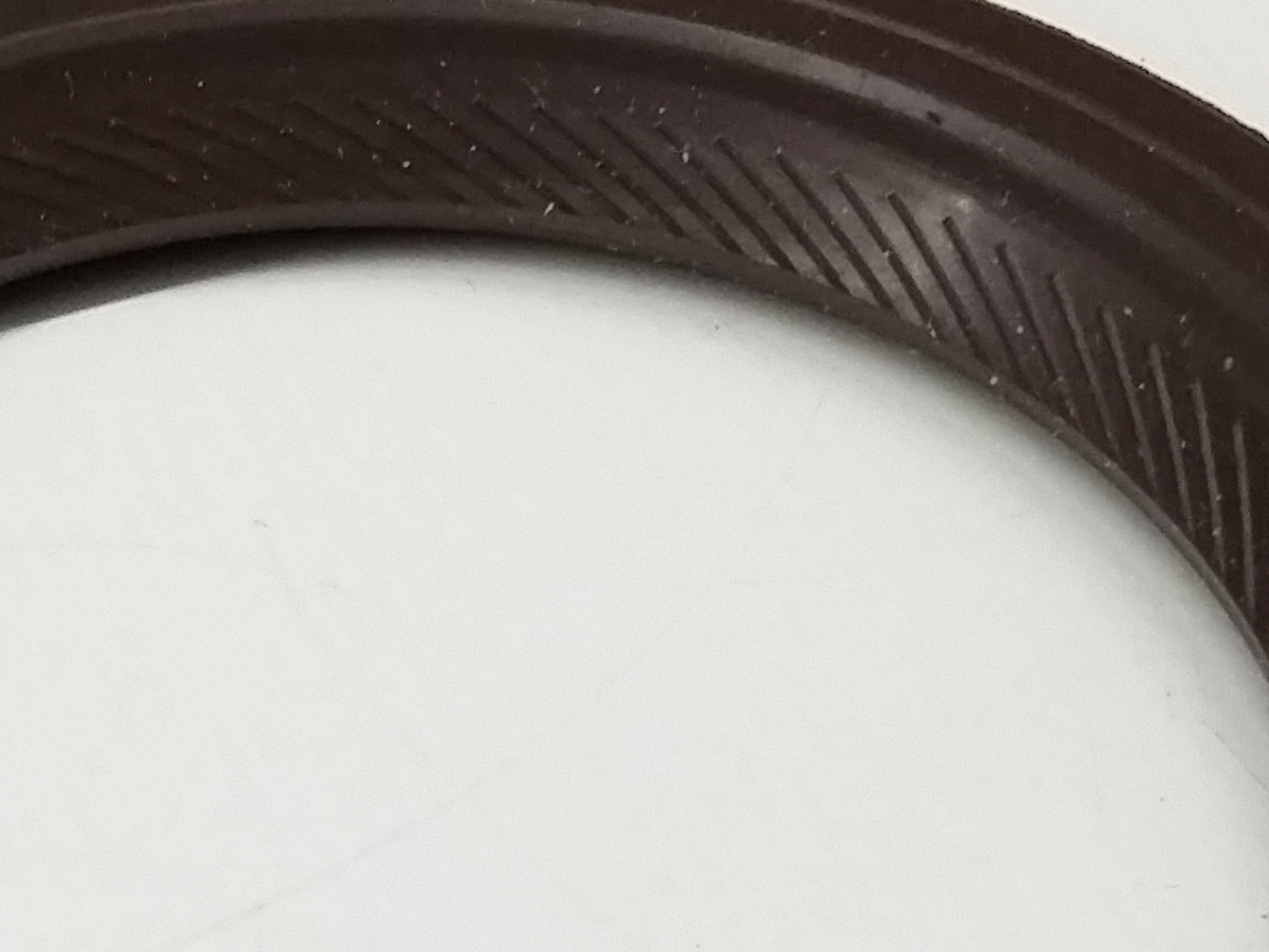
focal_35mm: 101
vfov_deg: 14.4
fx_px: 3703
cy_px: 995
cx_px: 188
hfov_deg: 19.2
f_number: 2.4
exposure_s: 1/15
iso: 160
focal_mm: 3.4
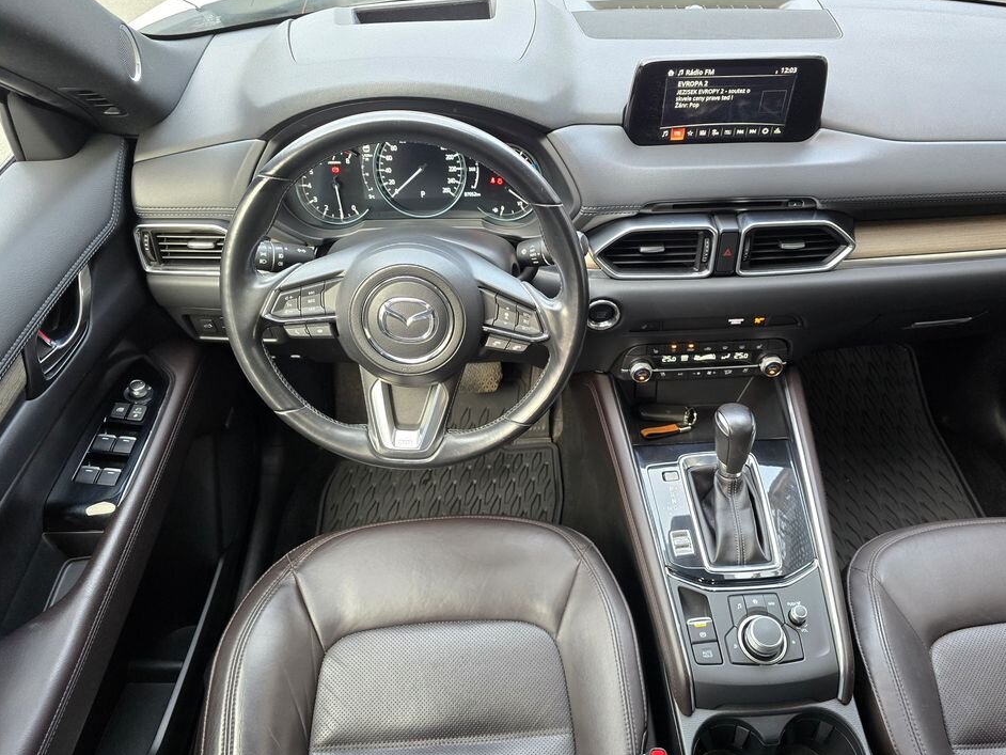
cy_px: 390
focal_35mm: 25
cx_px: 546
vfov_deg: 54.9
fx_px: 727
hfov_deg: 69.3
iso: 500
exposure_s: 1/100
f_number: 1.7
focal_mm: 6.3
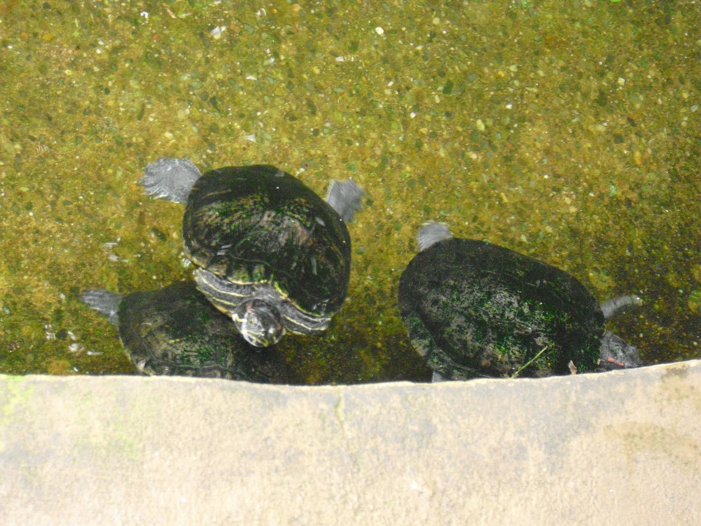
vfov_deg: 16.6
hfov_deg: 22.0
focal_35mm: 89
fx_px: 1802
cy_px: 263
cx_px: 350
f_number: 5.1
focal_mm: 15.7
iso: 800
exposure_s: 1/30
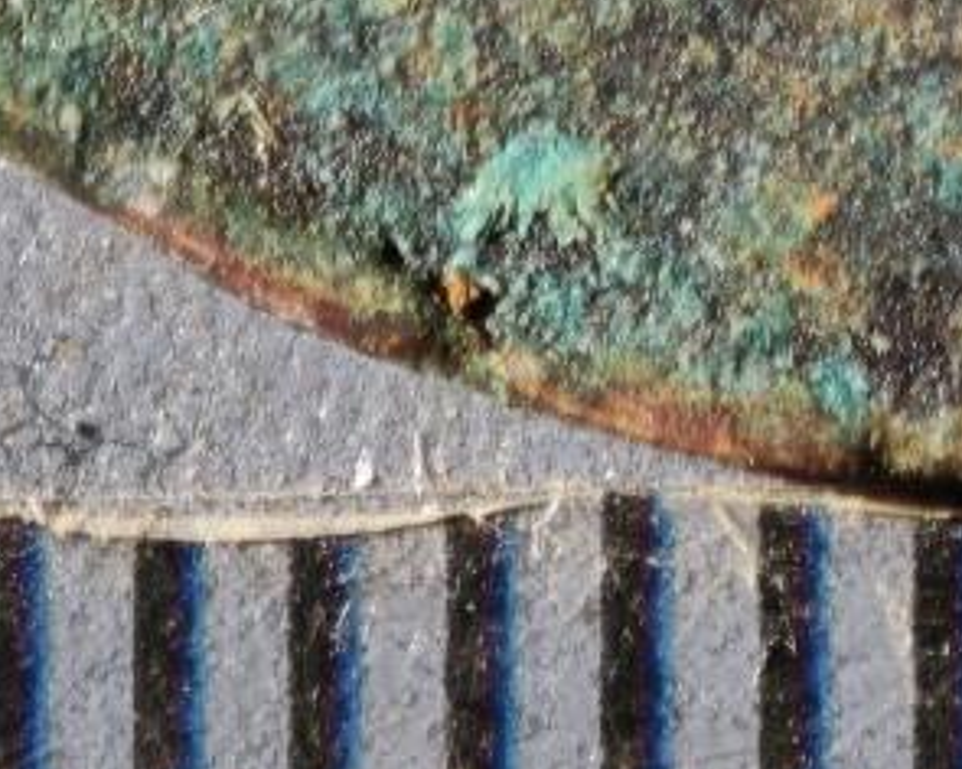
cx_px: 1089
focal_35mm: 602
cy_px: -1629
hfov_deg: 3.2
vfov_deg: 2.5
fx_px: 17140
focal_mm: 9
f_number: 2
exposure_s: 1/100
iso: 160
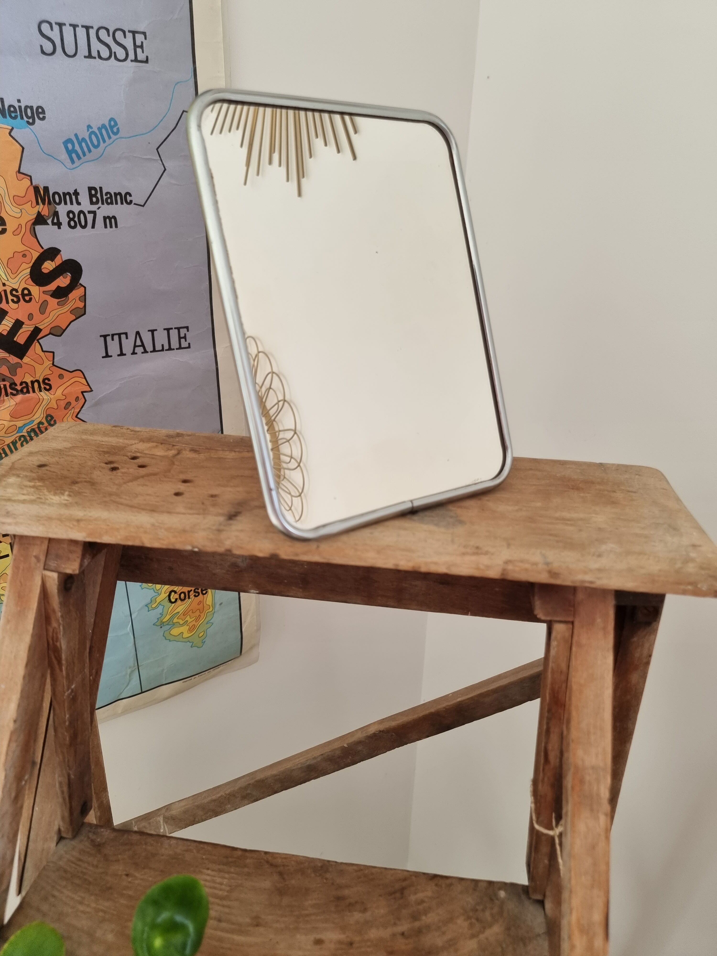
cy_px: 478
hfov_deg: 56.8
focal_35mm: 24
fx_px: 663
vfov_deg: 71.6
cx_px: 358
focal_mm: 6.7
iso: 100
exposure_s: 1/100
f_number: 1.8
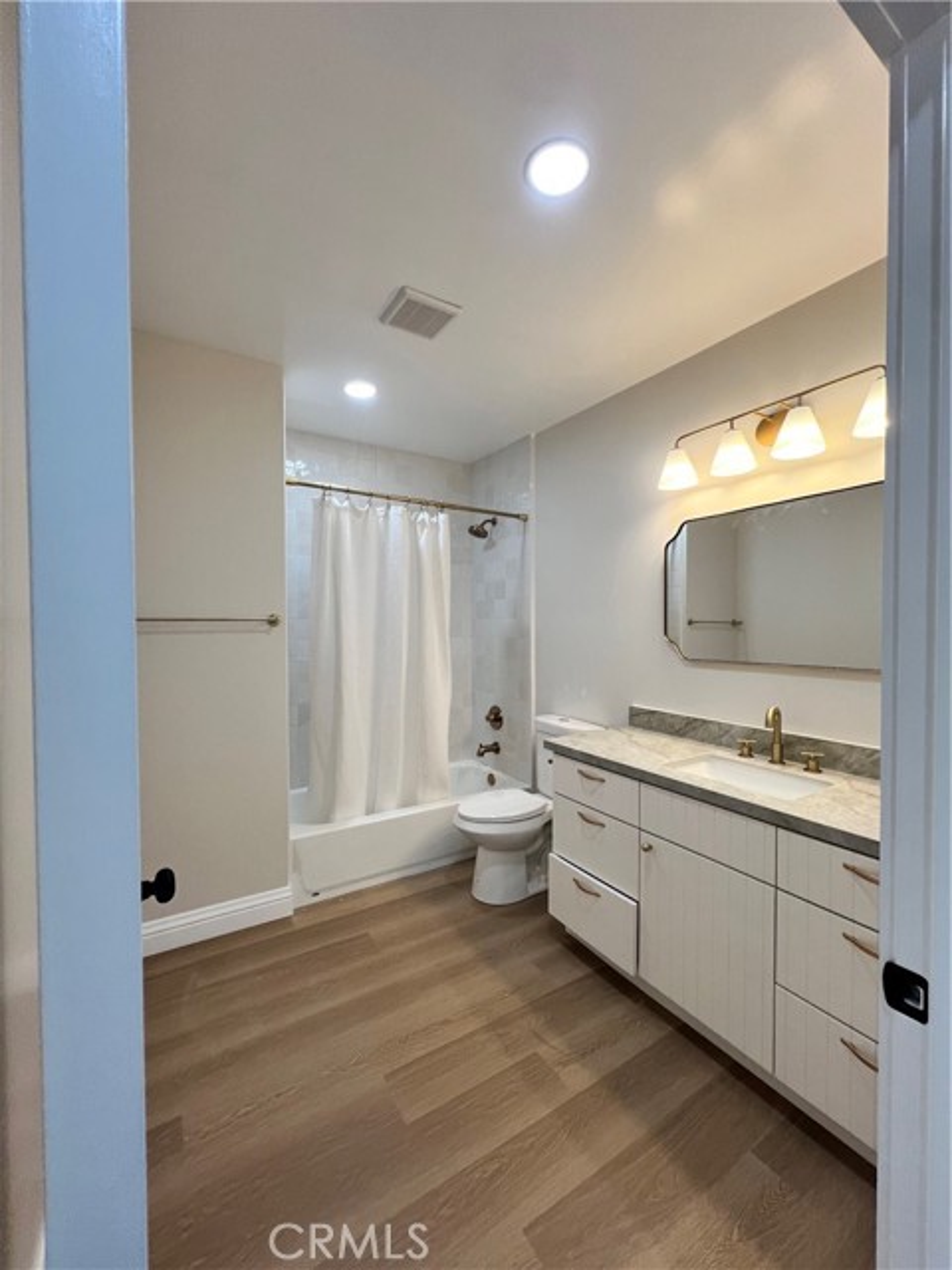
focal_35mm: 13
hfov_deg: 89.9
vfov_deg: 106.2
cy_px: 635
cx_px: 476
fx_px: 477
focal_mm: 1.57
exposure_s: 1/120
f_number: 1.8
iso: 80
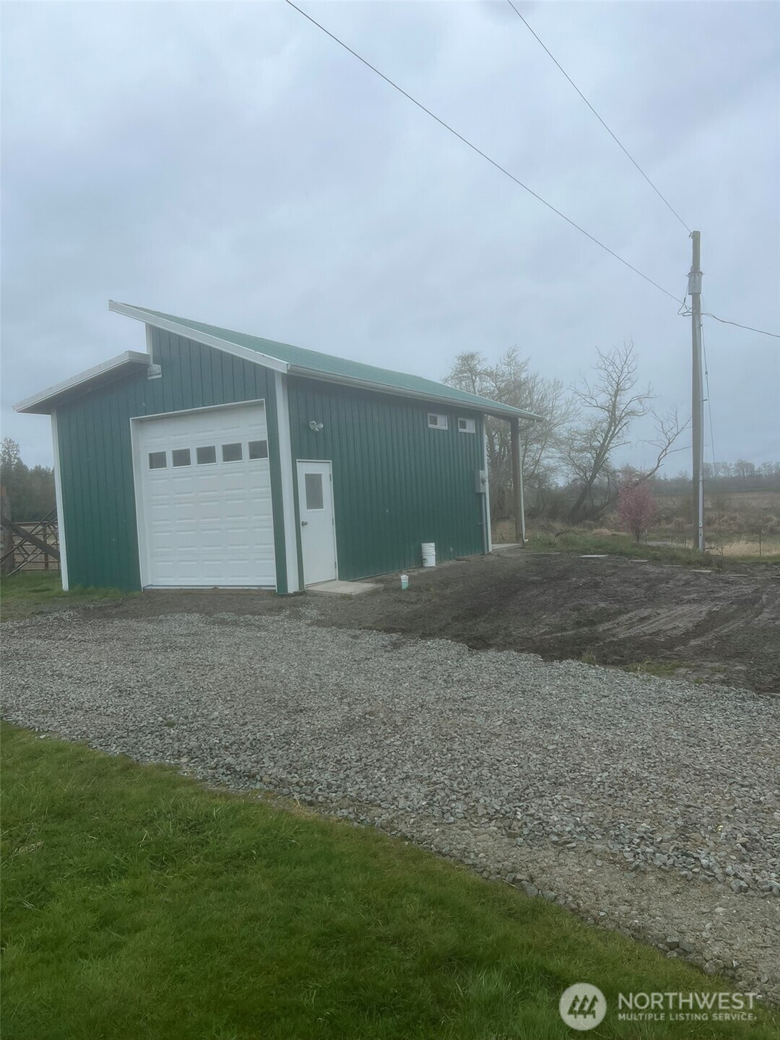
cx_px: 390
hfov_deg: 53.1
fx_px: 781
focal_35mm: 26
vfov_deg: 67.3
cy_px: 520
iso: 50
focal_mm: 5.7
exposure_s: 1/1724
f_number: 1.5
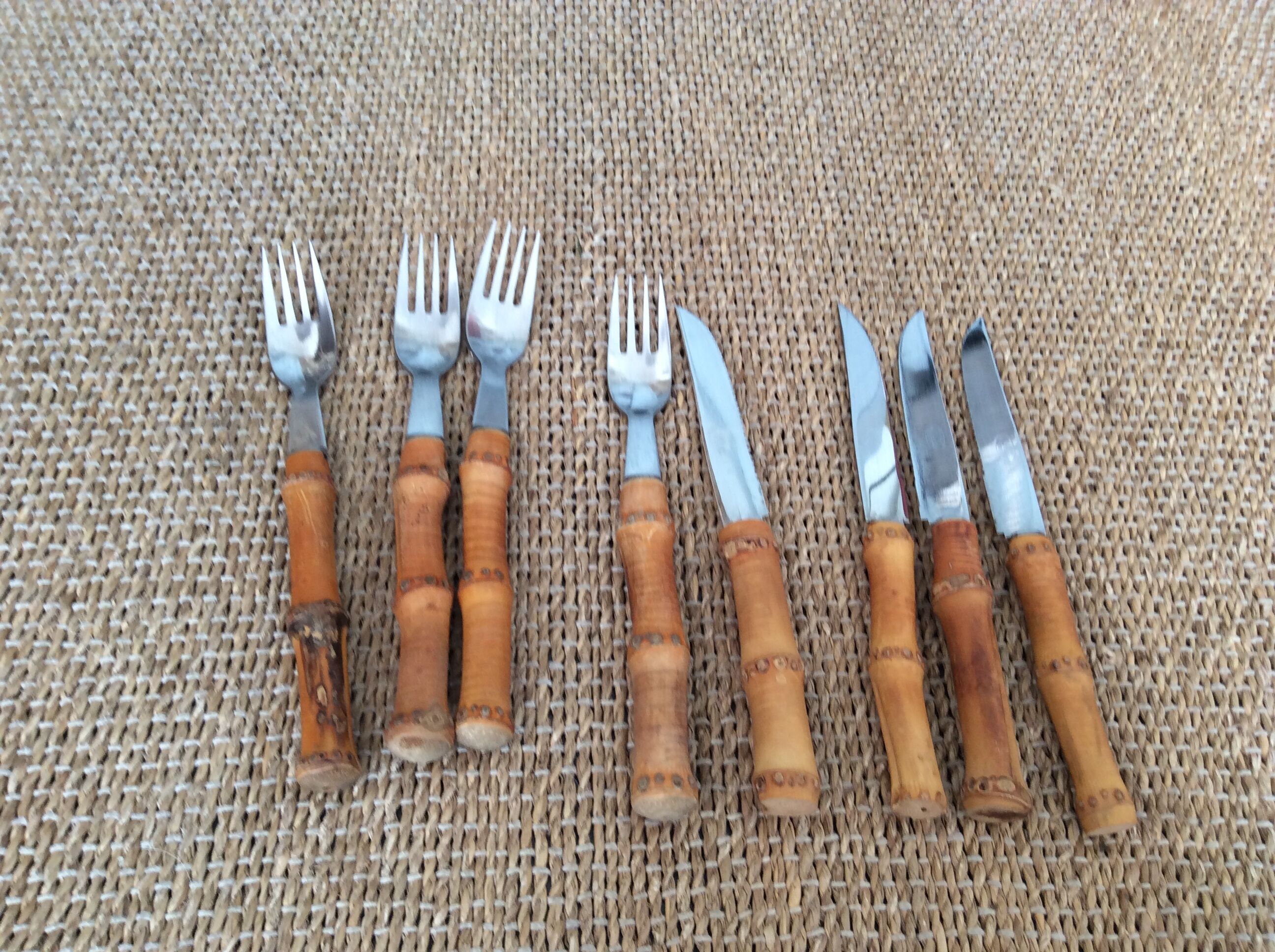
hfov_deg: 56.9
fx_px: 1177
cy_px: 476
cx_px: 638
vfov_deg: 44.1
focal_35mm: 32
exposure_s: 1/33
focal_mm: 3.3
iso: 40
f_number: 2.4
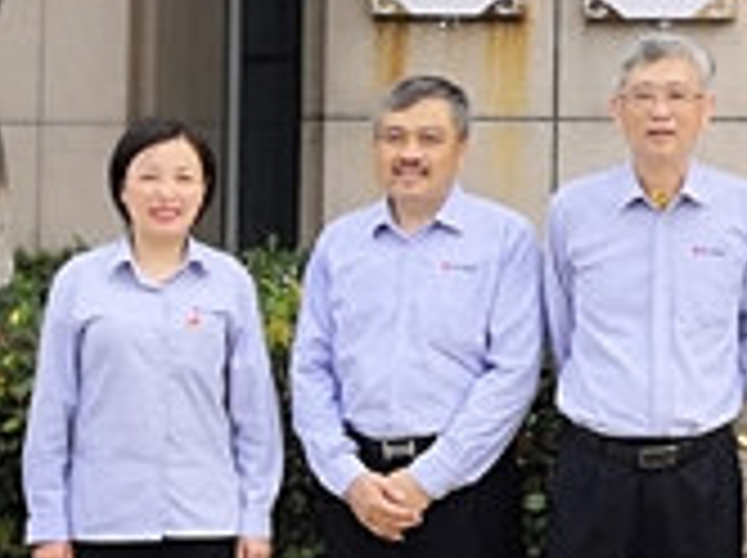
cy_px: -47
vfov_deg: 9.9
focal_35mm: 148
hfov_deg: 12.7
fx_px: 3189
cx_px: 1120
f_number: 1.8
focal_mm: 3.95
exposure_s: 1/408
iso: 50
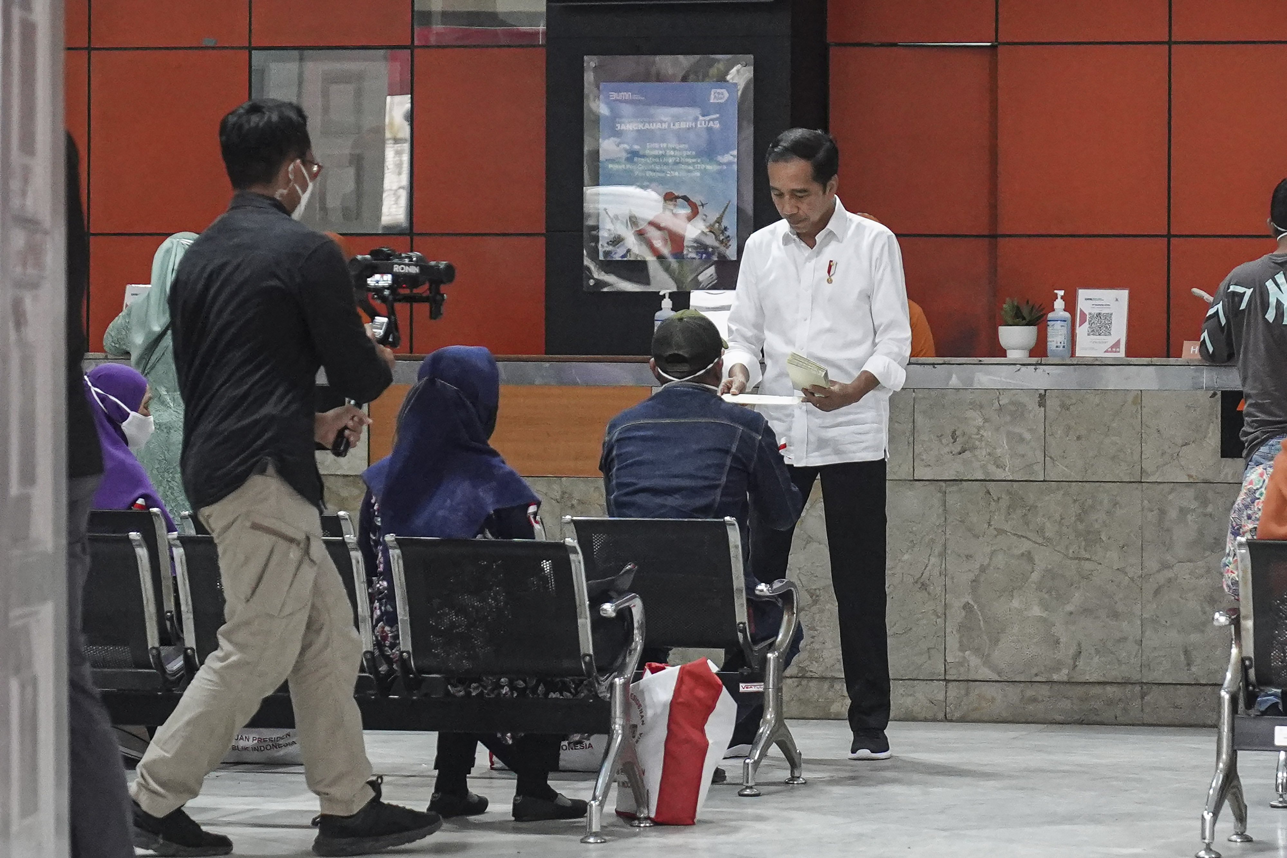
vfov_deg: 13.0
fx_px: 3754
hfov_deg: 19.5
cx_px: 644
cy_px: 429
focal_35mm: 105
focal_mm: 70
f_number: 2.8
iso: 5000
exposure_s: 1/320
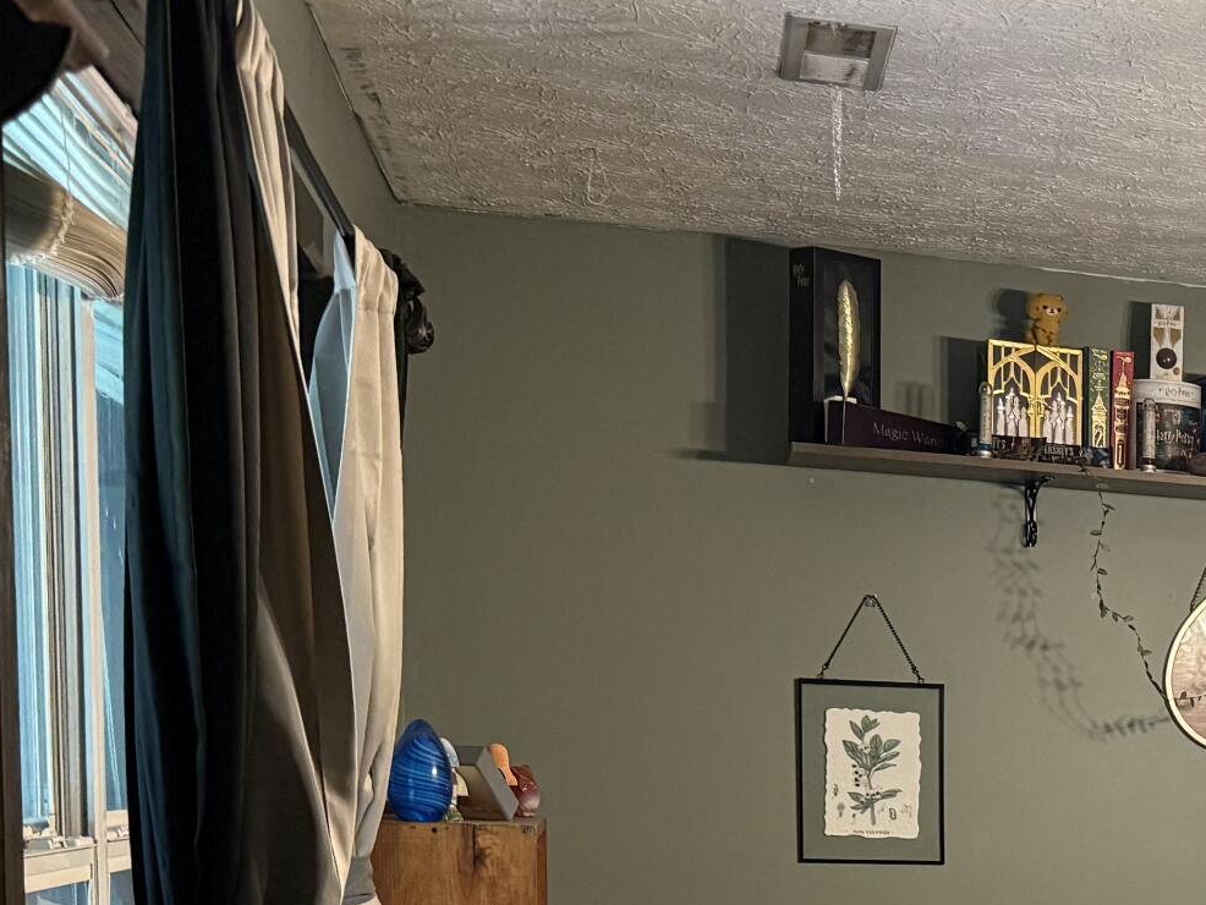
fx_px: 2544
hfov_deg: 23.4
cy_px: 1014
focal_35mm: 73
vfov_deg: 19.3
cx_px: 1602
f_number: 1.78
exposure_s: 1/60
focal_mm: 6.76
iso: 320
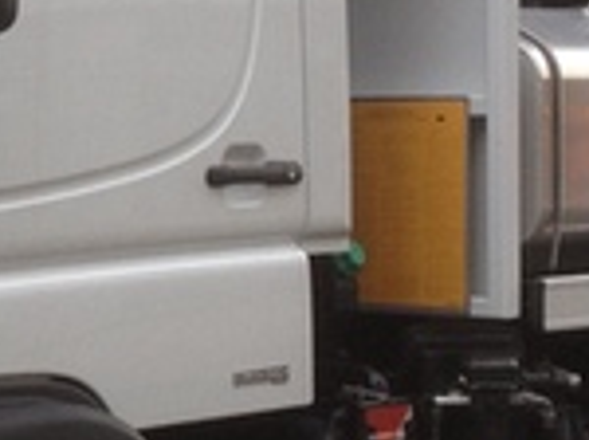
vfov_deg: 7.9
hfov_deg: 10.4
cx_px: -94
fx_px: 3177
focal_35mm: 187
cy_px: 153
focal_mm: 4.28
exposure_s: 1/40
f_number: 2.4
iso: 50
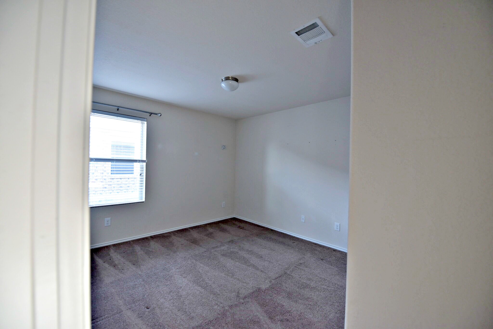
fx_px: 192
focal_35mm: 14
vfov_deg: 81.3
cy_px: 164
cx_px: 246
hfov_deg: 104.2
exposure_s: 1/60
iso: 800
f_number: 4
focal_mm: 14
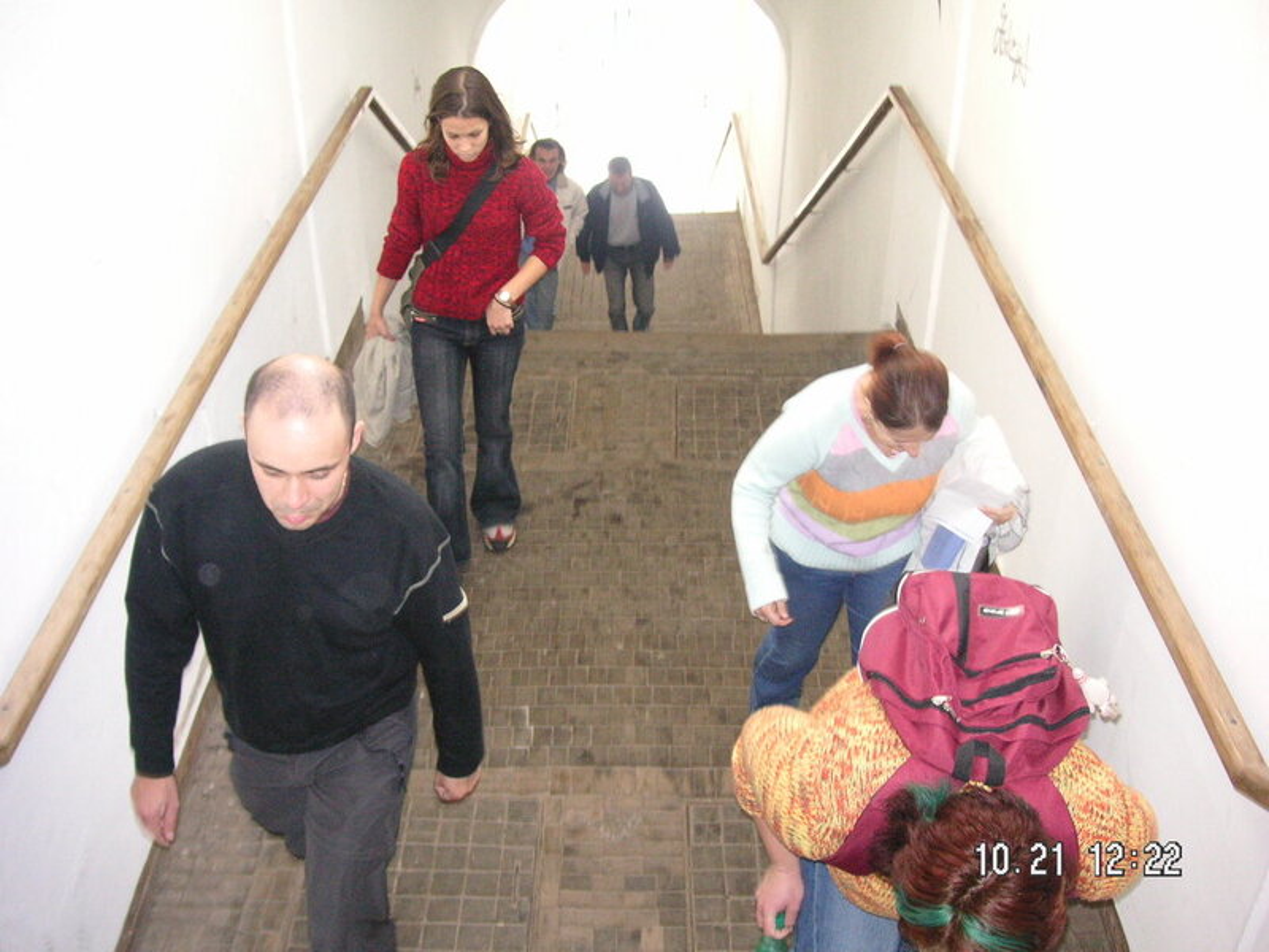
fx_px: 1356
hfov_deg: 50.1
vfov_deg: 38.7
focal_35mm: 37
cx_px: 634
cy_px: 476
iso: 160
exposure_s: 1/45
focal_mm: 6.1
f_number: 2.8
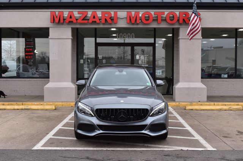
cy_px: 80
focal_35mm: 46
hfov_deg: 42.3
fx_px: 314
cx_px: 122
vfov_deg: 28.9
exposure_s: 1/200
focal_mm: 31
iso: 400
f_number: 10
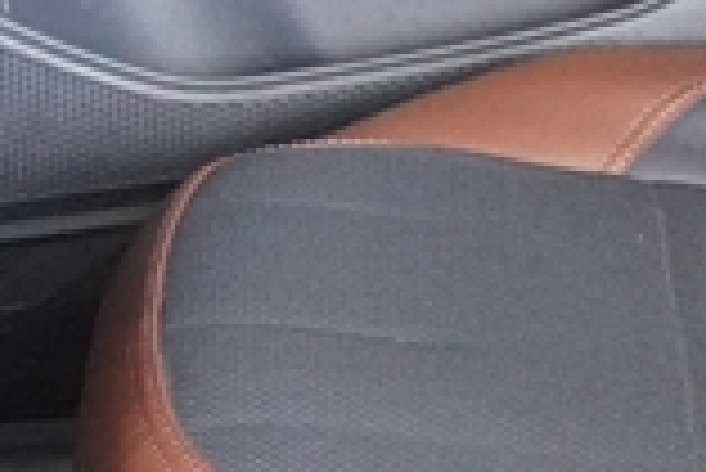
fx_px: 4029
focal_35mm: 205
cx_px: 1934
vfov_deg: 6.7
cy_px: -70
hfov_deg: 8.7
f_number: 2.8
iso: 6400
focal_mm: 21
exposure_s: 1/160
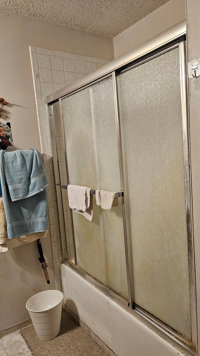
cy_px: 185
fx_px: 255
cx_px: 129
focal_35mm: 27
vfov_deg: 69.8
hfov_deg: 42.5
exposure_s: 1/120
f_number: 1.8
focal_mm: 5.4
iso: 400
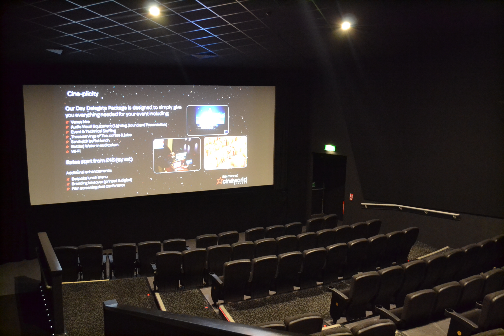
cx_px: 252
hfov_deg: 53.1
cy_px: 168
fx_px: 504
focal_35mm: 36
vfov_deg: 36.9
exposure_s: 1/4
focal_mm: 24
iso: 3200
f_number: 4
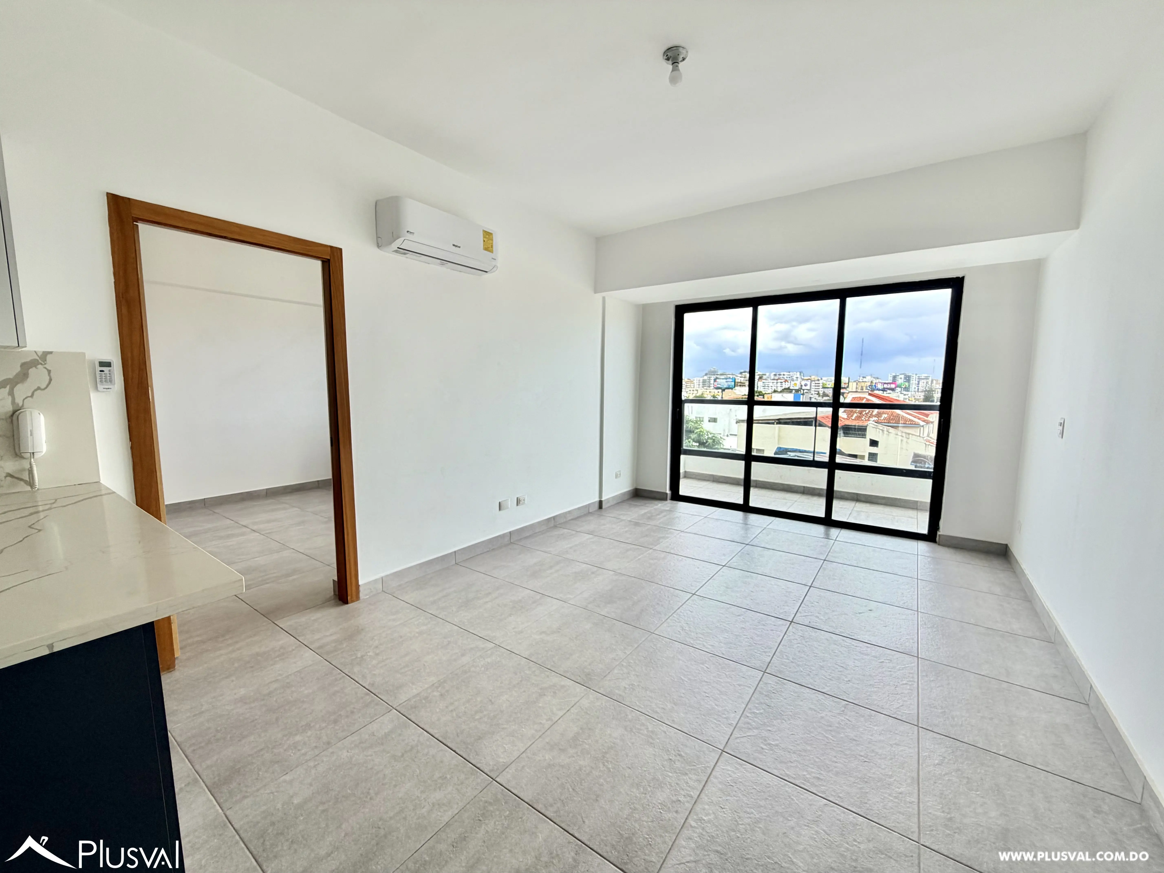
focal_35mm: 14
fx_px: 471
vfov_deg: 85.7
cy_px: 436
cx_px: 582
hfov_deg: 102.1
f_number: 2.2
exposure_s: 1/192
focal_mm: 2.22
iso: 40
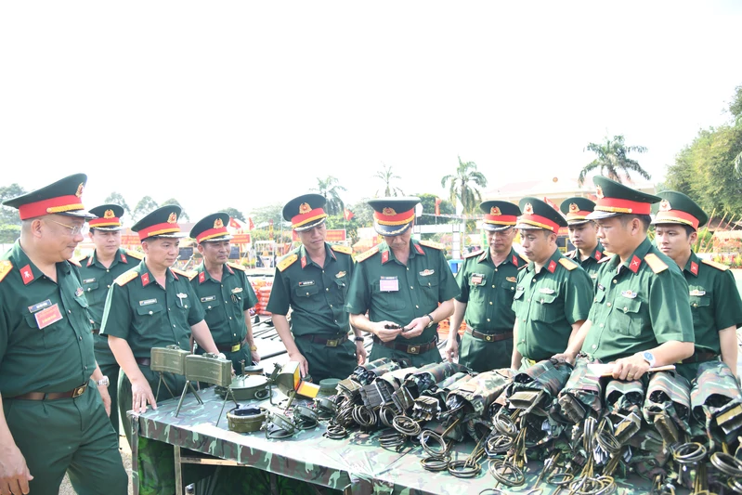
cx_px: 371
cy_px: 248
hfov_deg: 73.7
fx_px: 495
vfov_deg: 53.2
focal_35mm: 24
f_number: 4.5
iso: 160
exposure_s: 1/200
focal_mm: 24
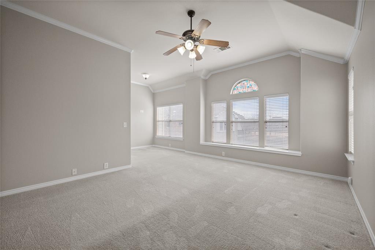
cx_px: 188
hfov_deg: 104.2
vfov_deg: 81.2
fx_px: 146
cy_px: 125
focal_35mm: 14
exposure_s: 1/160
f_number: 8
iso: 1600
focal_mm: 14
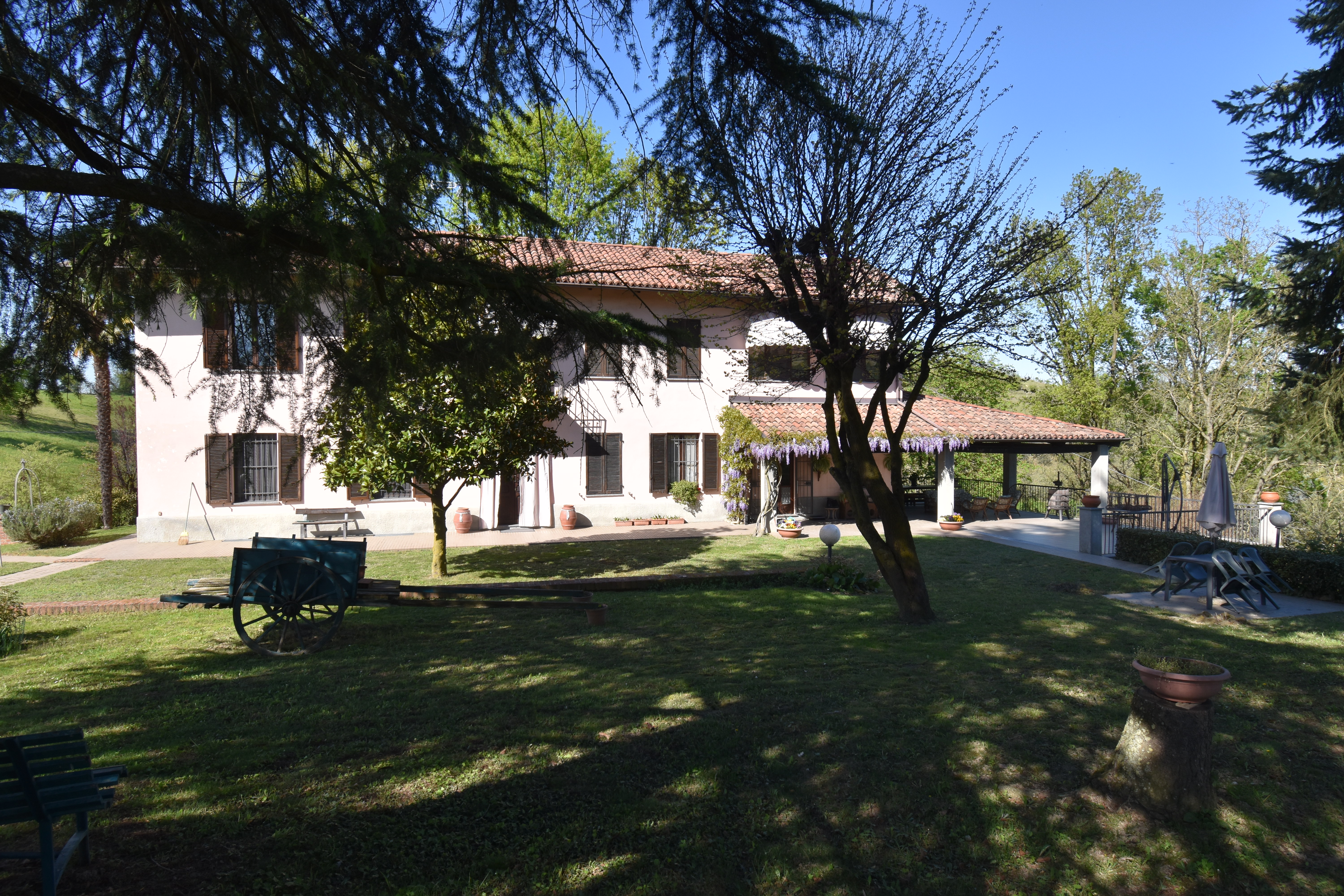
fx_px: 728
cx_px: 672
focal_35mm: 20
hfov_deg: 85.4
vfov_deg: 63.2
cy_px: 448
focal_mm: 13
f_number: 9
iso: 200
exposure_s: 1/320
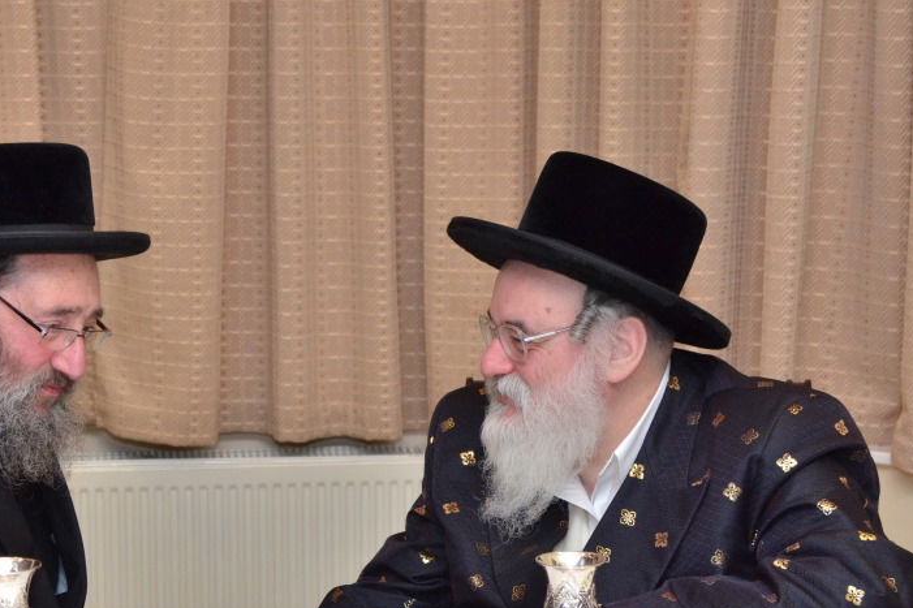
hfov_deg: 19.4
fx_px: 2662
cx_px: 345
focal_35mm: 105
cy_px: 419
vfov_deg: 13.0
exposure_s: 1/200
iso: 1250
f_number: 5.3
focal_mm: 48
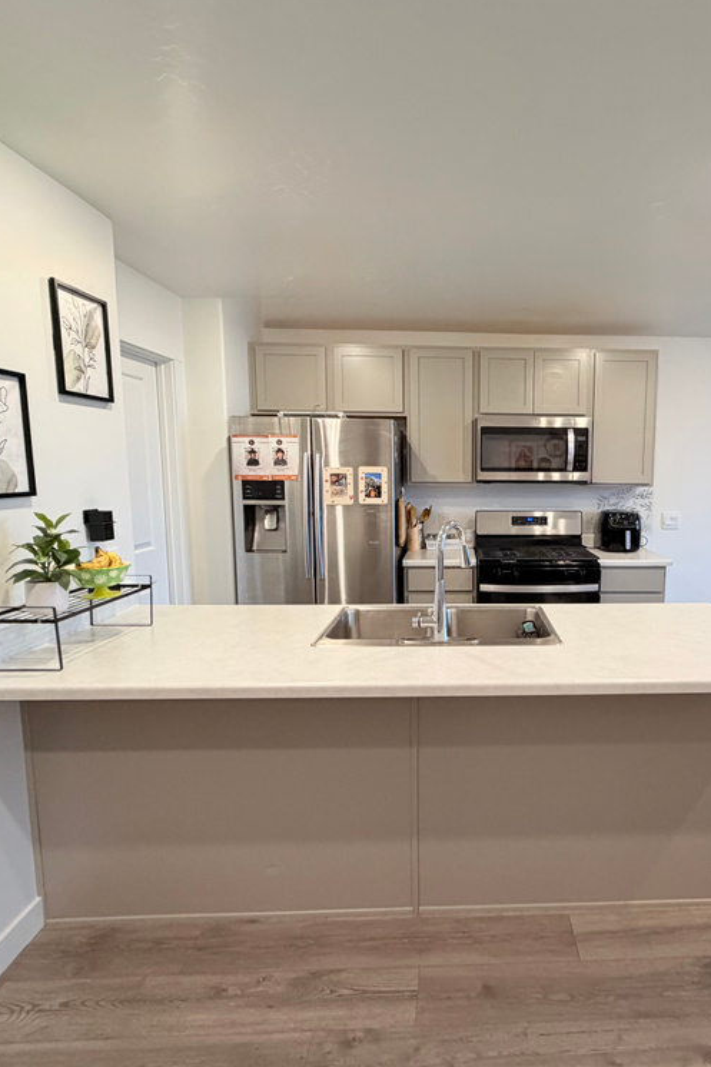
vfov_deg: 84.0
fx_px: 593
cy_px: 541
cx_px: 488
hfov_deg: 60.1
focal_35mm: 20
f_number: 2.2
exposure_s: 1/60
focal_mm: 2.22
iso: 200
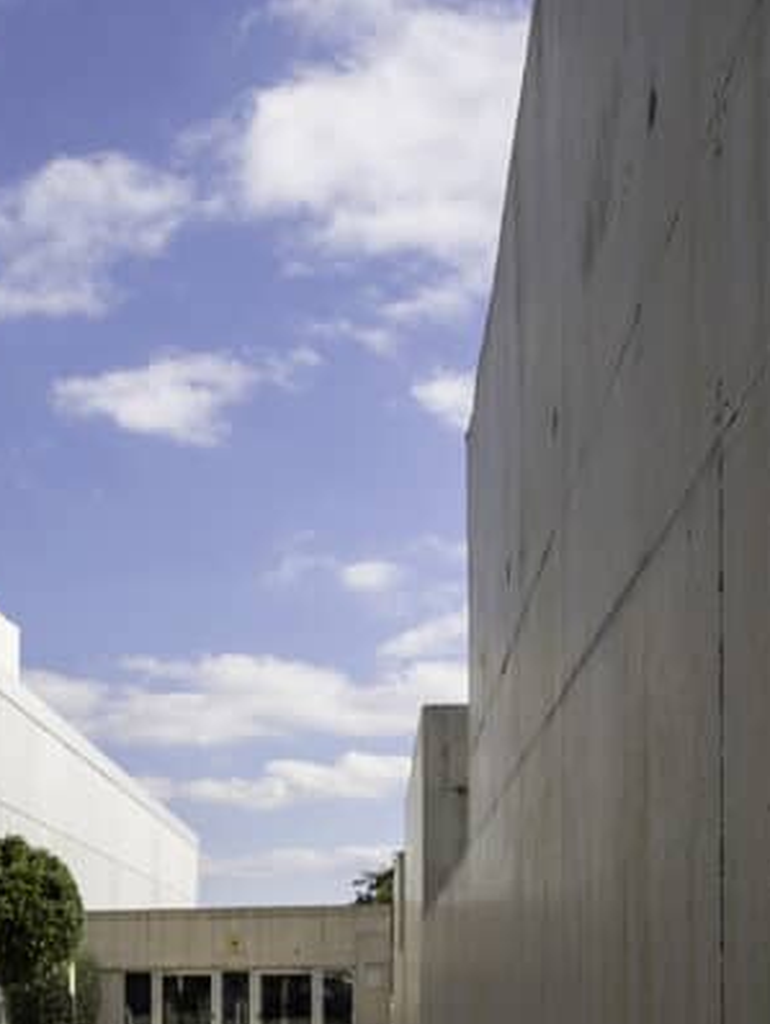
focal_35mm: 48
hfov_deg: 24.8
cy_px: 668
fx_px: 1414
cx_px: -324
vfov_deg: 39.4
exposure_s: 1/320
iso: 160
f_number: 9
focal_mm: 19.3
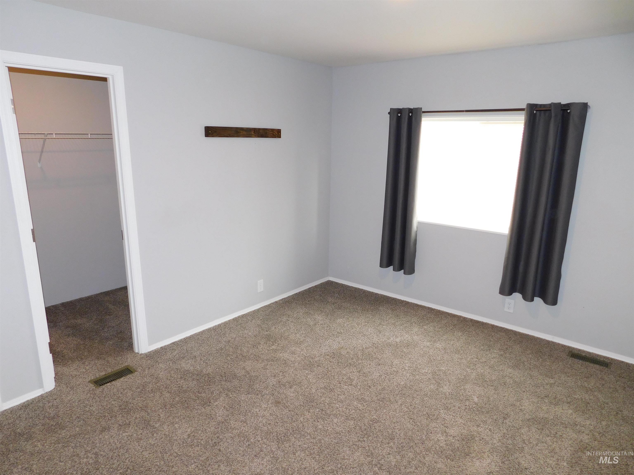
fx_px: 421
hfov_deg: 73.9
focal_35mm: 23
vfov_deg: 58.9
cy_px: 238
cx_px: 317
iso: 200
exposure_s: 1/30
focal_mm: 4
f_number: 3
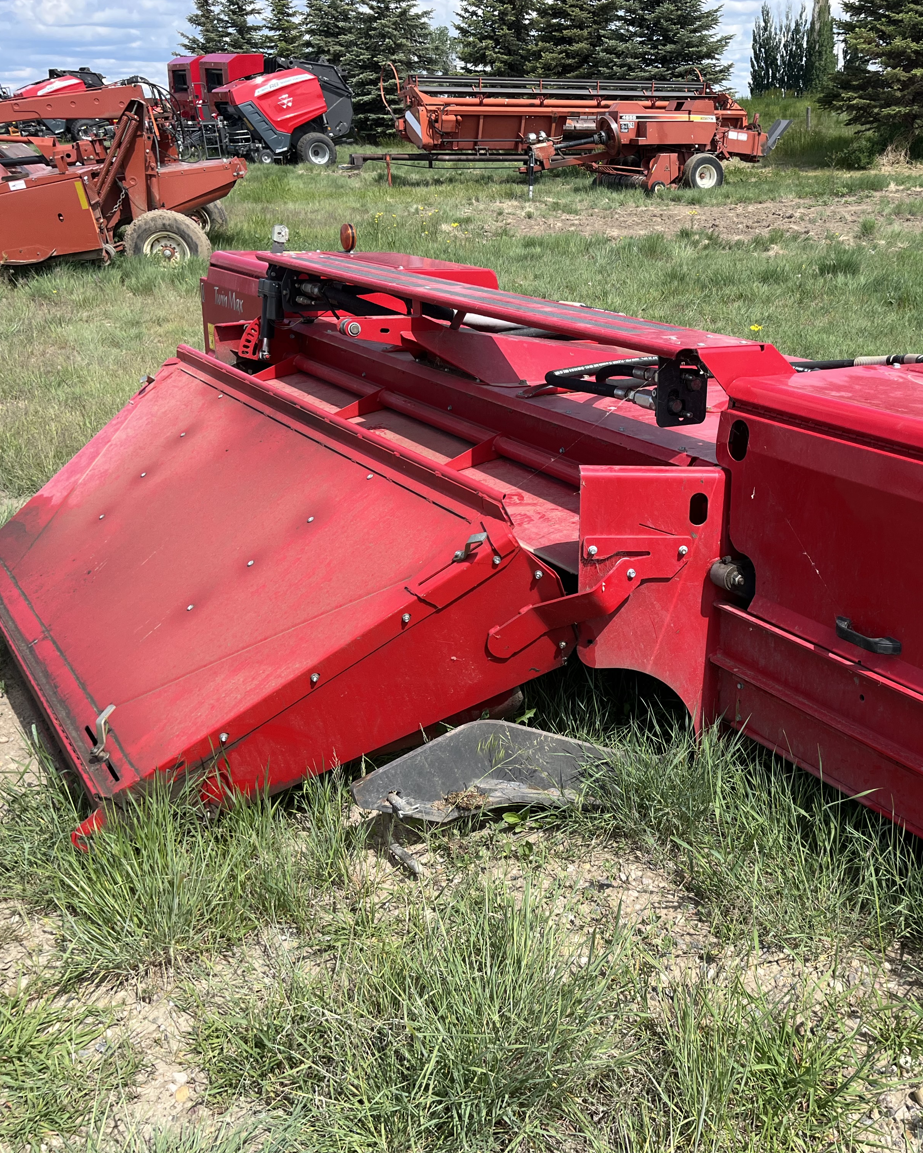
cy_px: 577
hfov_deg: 42.3
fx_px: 1161
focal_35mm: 34
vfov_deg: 52.8
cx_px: 667
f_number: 1.6
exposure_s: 1/1832
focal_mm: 5.1
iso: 50
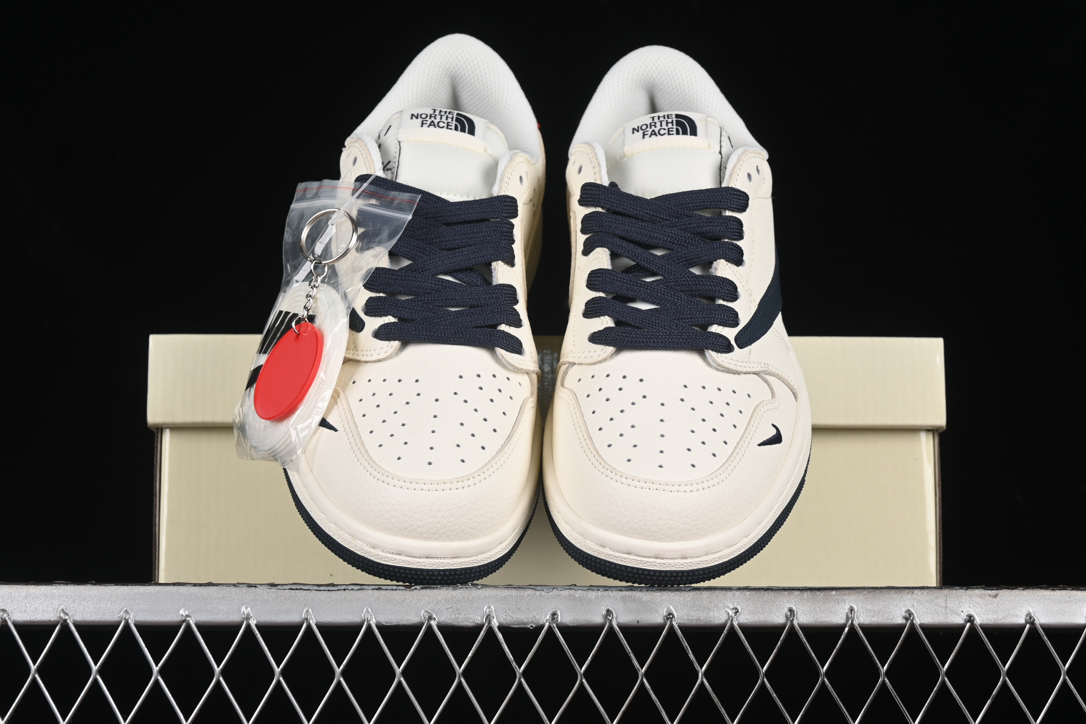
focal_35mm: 75
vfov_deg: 18.2
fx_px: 2262
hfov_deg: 27.0
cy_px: 362
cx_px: 543
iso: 160
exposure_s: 1/80
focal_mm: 50
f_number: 8
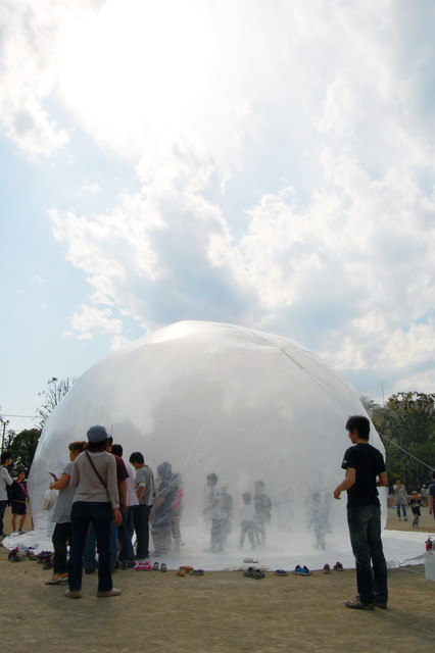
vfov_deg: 67.4
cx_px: 218
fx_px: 490
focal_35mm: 27
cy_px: 326
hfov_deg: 47.9
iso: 200
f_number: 22
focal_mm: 18
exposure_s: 1/200
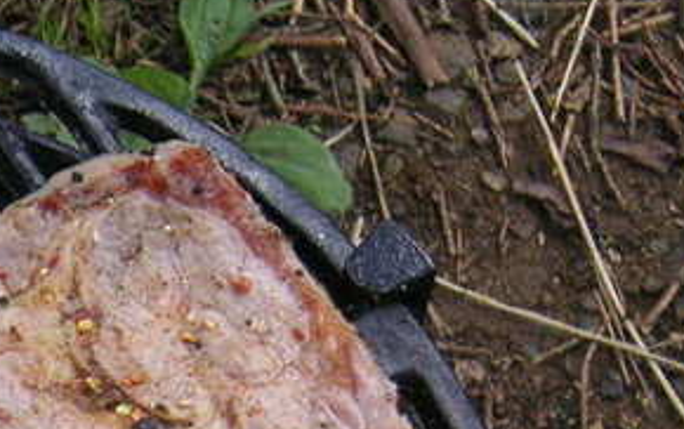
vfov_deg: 5.1
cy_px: 672
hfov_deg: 8.2
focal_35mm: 254
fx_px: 4740
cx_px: -151
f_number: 4.7
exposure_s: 1/180
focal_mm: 14.4
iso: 50
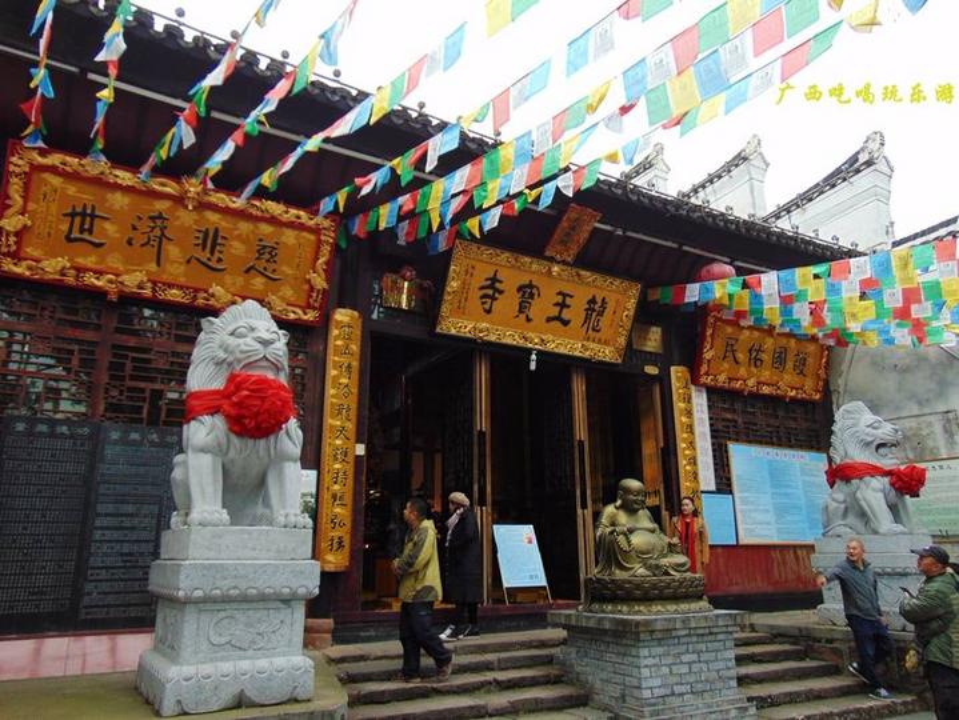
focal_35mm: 25
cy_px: 360
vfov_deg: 54.9
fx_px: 693
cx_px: 480
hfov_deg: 69.4
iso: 80
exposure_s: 1/40
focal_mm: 4.5
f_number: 3
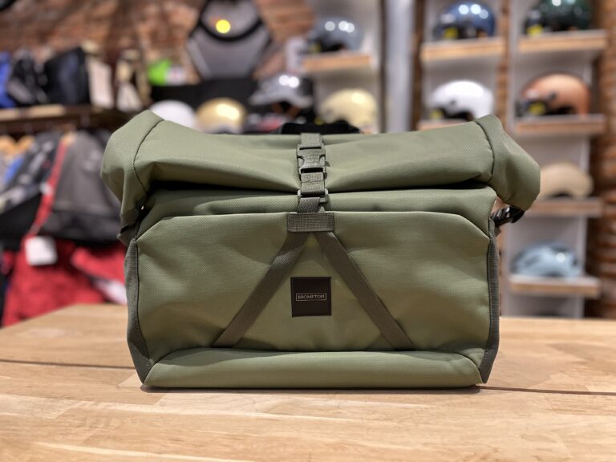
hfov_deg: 67.3
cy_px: 231
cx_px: 308
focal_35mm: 26
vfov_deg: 53.1
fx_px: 463
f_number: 1.6
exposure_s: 1/50
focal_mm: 5.1
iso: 400
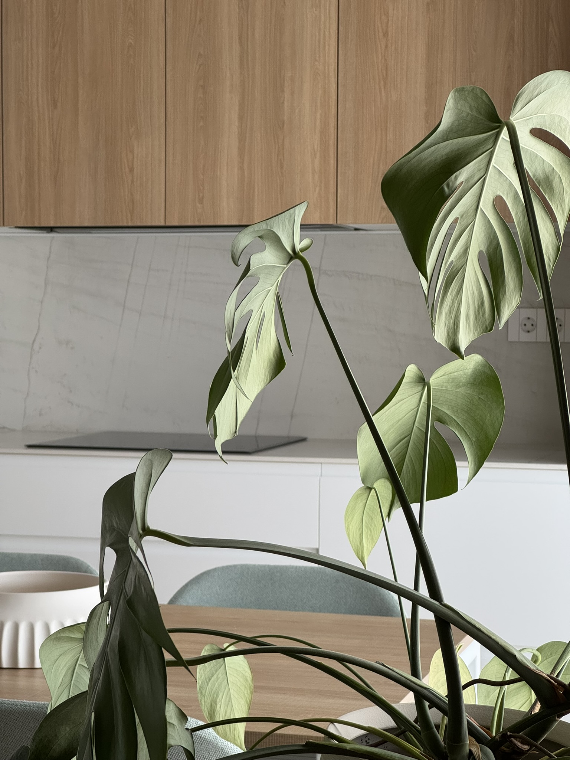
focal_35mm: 77
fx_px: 1691
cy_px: 380
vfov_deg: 25.3
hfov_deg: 19.1
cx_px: 285
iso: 200
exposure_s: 1/65
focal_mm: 9
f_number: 2.8
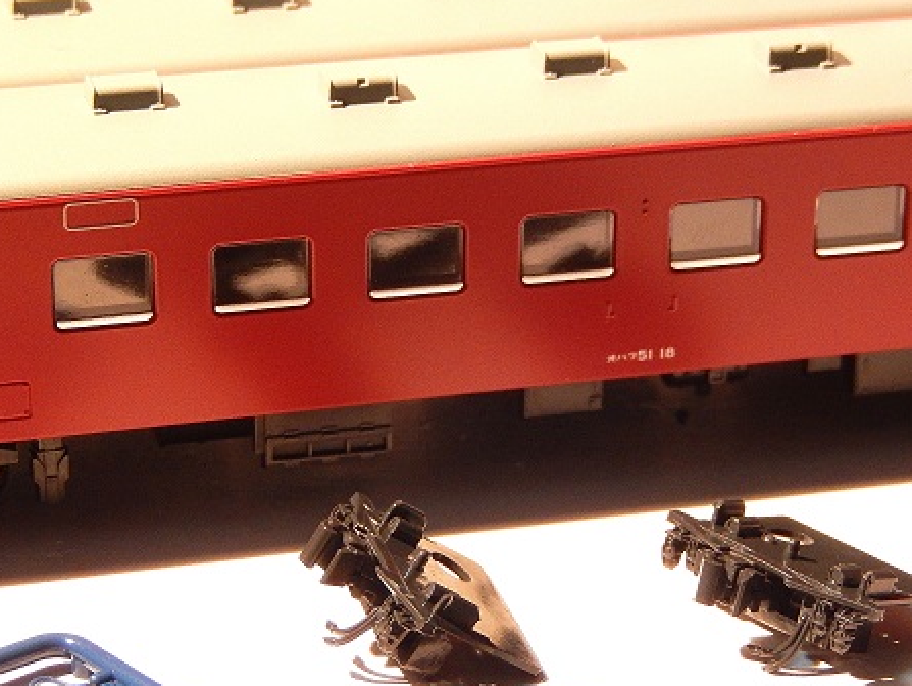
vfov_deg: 11.1
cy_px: 522
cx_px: 504
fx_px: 3507
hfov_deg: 14.8
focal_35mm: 133
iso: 400
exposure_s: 1/25
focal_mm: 15.2
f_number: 5.1
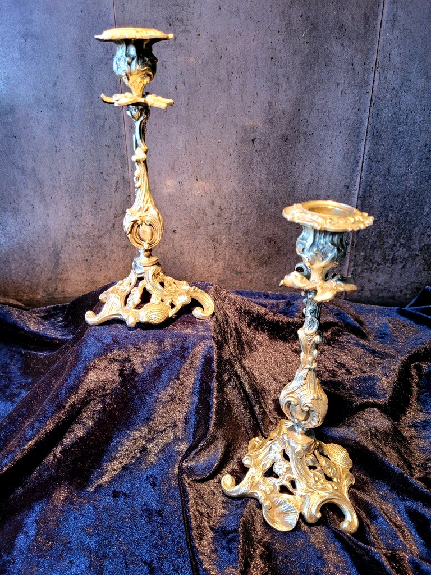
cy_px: 288
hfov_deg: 53.1
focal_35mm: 26
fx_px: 432
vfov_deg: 67.3
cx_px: 216
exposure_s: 1/50
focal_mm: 5.4
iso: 200
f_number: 1.8
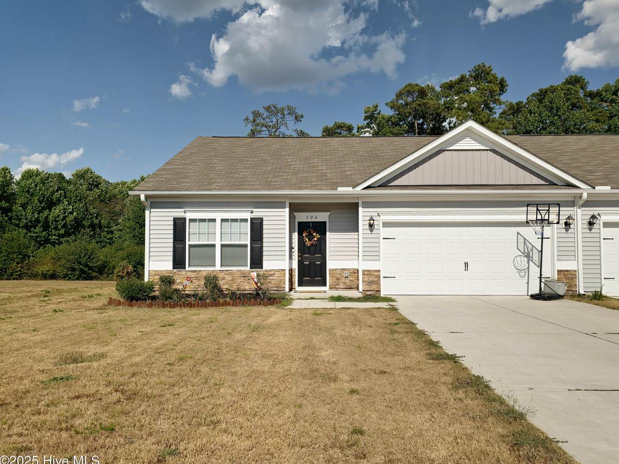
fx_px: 429
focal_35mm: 24
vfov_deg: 56.8
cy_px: 241
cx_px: 321
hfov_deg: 71.6
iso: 10
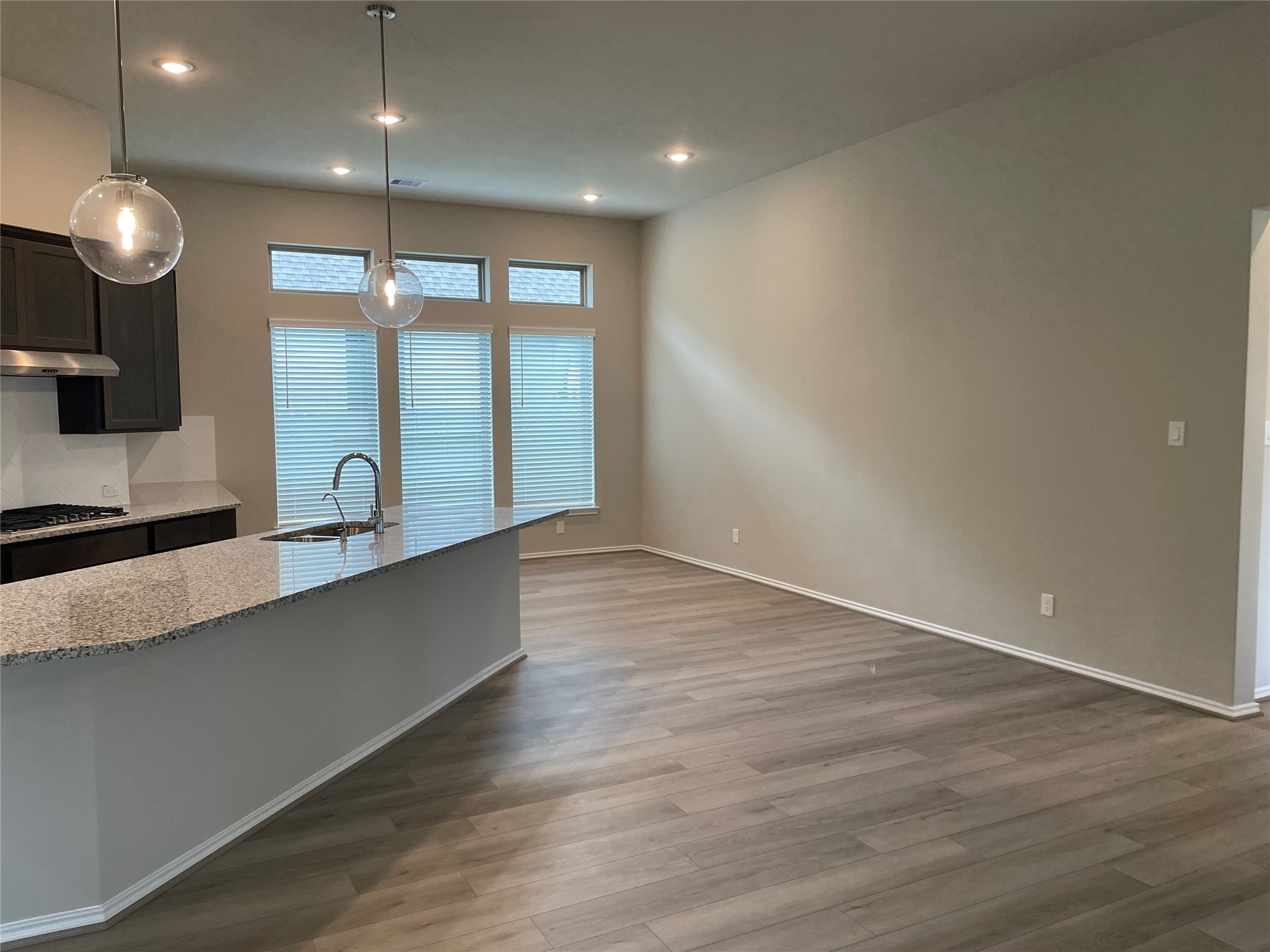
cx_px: 635
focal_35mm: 26
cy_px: 476
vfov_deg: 53.1
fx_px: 954
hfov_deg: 67.3
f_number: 1.6
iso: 100
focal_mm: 4.2
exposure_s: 1/120
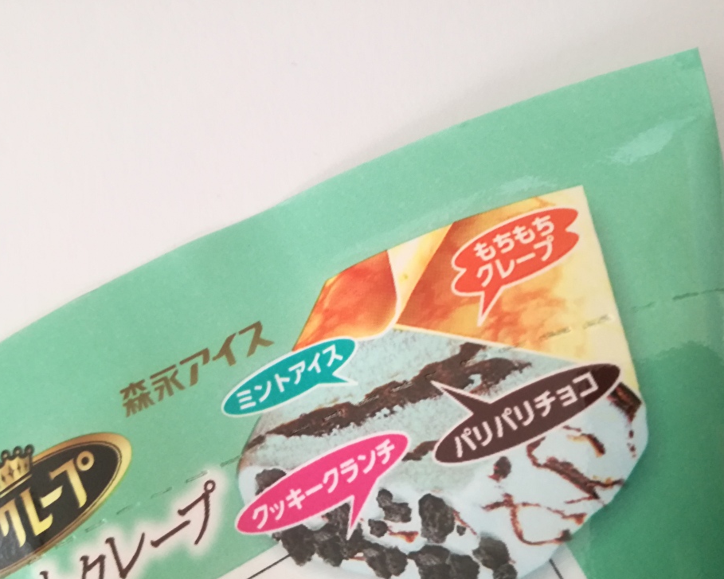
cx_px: 382
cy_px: 294
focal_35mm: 29
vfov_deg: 50.0
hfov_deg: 60.4
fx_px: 621
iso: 320
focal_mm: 3.79
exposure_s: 1/24
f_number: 2
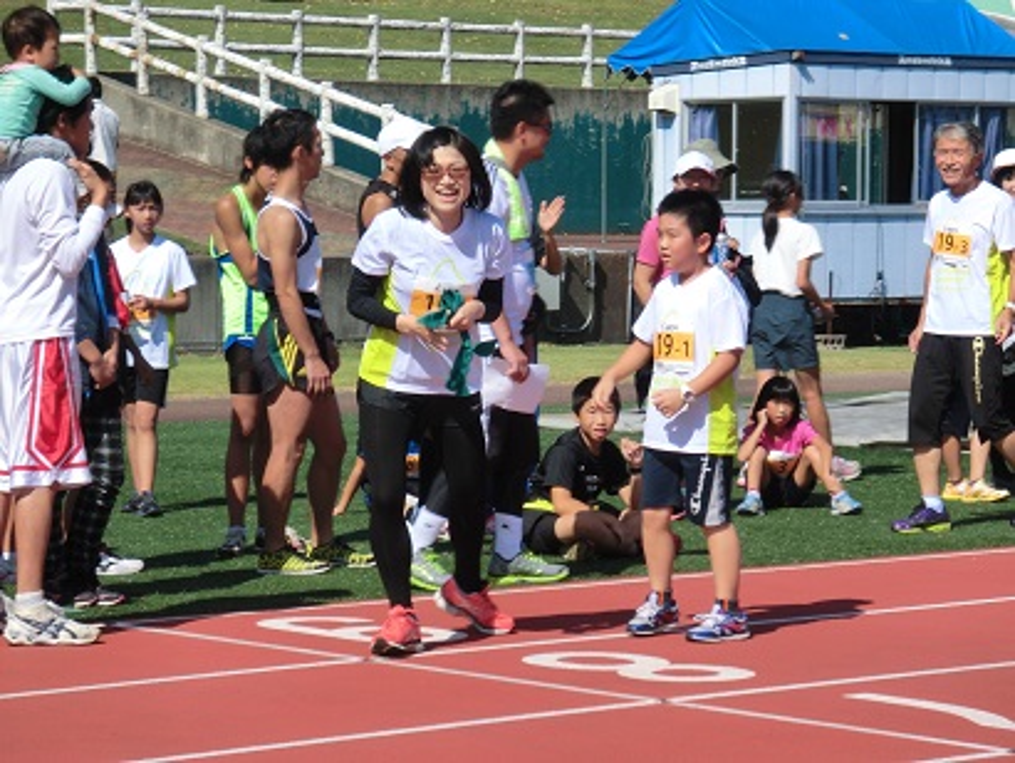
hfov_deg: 14.6
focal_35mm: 135
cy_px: 382
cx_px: 508
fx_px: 3961
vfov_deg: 11.0
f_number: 13.7
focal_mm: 23.8
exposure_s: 1/100
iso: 100
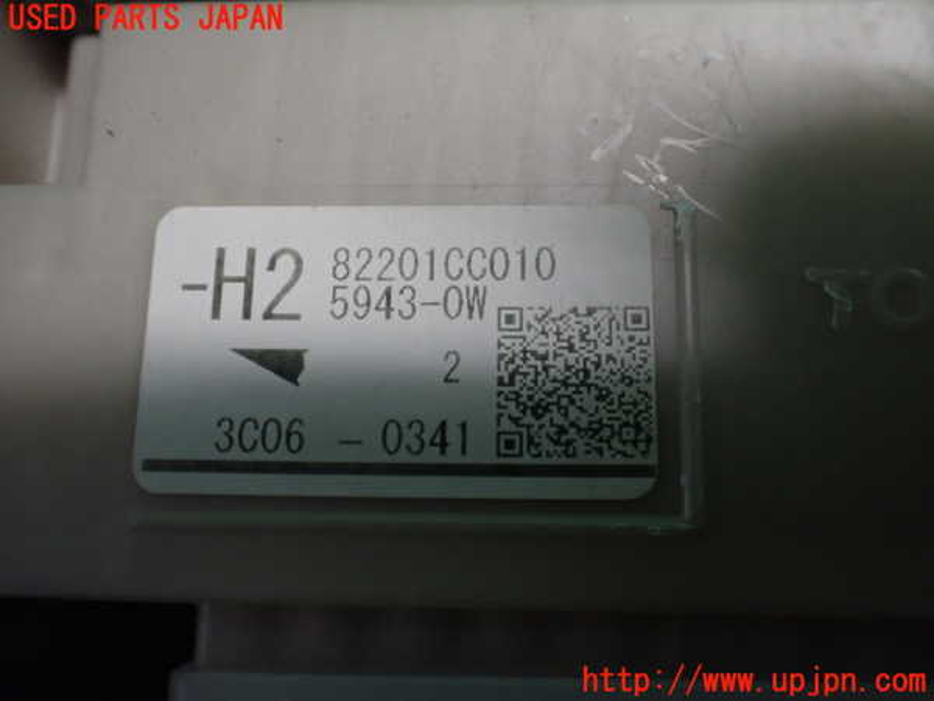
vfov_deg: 46.8
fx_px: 809
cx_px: 467
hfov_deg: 60.0
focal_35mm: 30
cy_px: 350
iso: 640
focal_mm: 5.4
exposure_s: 1/125
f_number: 2.3
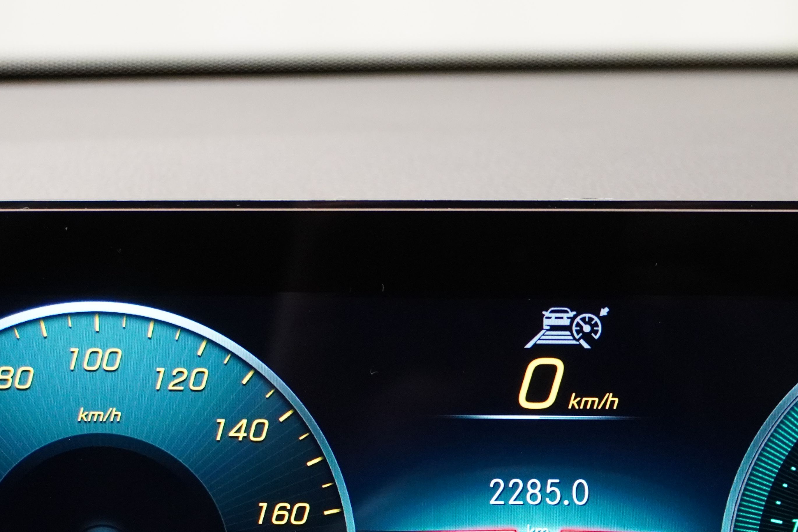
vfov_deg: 14.6
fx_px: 2039
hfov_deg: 22.1
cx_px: 529
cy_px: 552
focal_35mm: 92
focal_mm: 28
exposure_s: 1/50
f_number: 4.5
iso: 2000
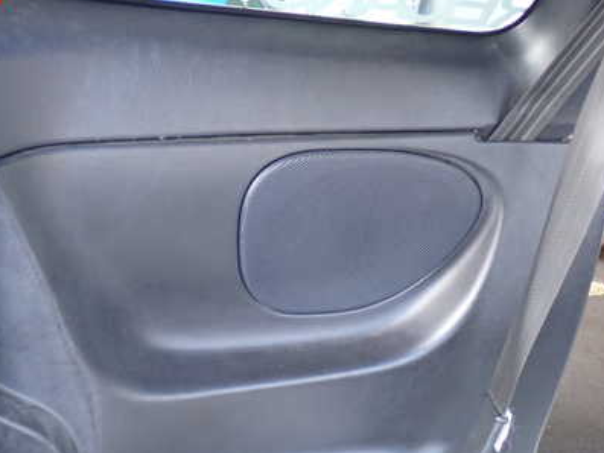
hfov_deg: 27.2
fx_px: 1239
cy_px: 318
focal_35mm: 71
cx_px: 181
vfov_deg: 20.6
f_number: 3.1
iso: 400
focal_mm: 8.4
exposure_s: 1/50
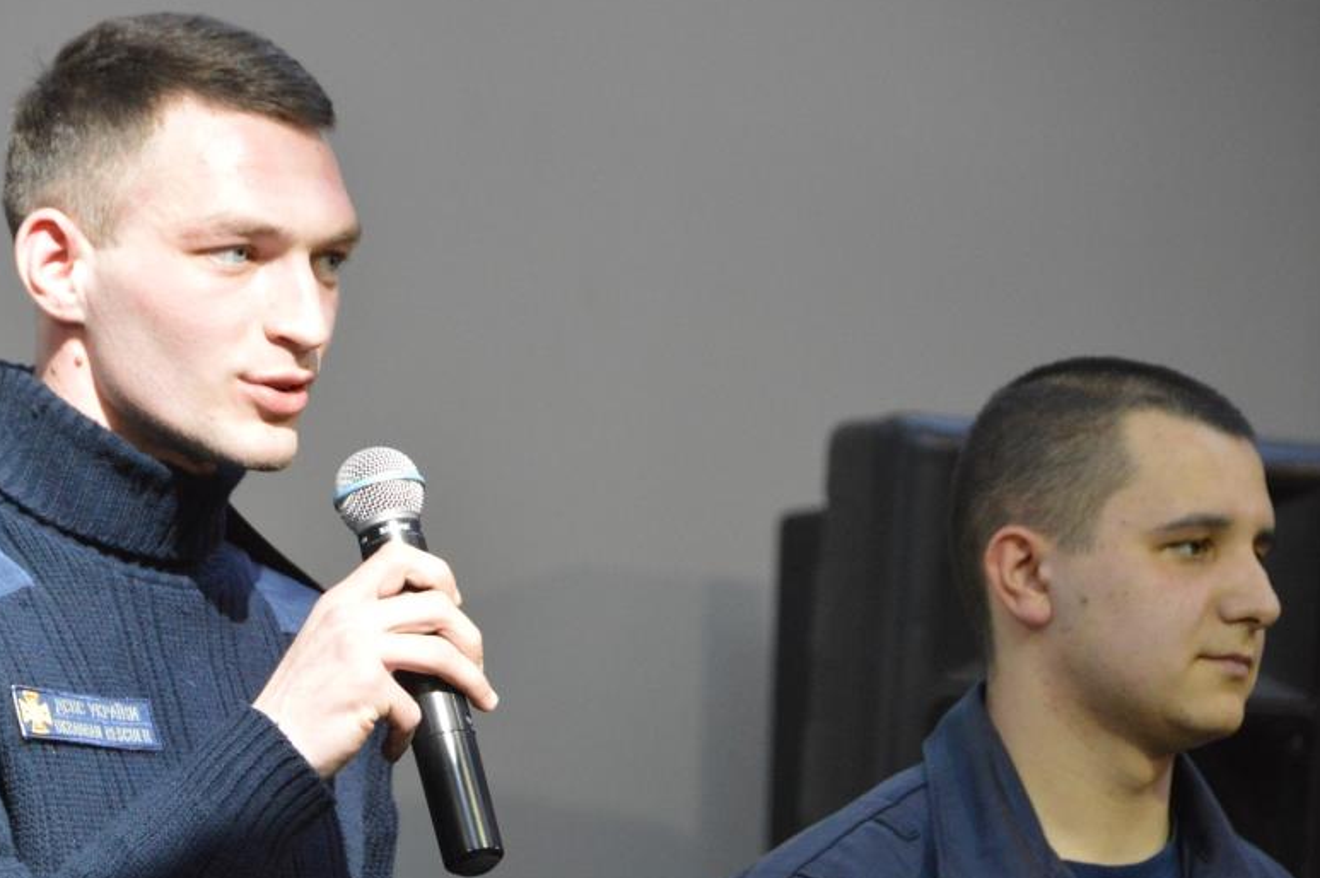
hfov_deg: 6.1
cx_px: 456
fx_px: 12383
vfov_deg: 4.1
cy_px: 542
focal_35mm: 338
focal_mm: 170
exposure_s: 1/200
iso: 3200
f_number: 5.6
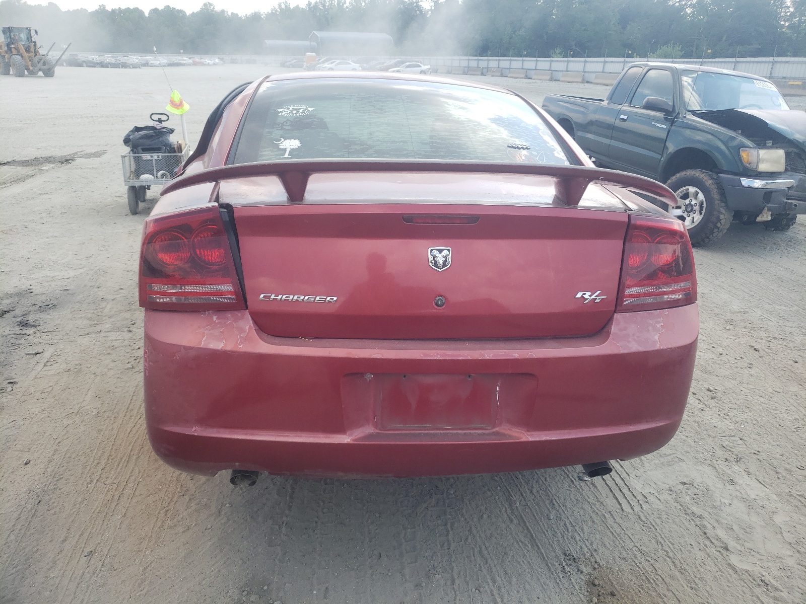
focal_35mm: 26
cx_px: 403
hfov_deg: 67.3
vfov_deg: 53.1
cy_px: 302
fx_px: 605
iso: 50
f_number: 1.5
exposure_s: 1/833
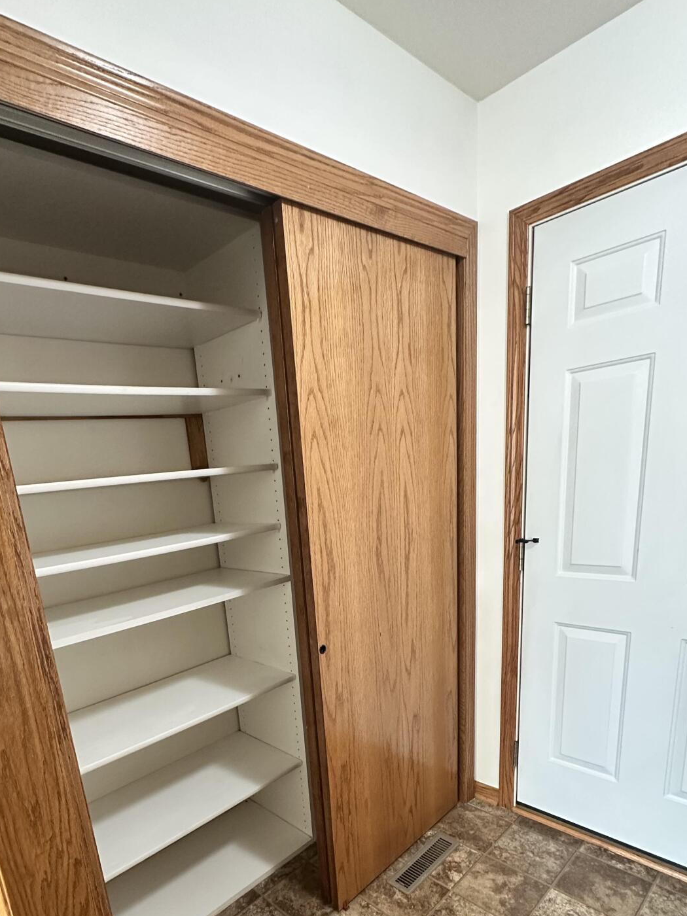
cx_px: 263
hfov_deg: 65.1
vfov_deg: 78.9
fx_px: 529
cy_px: 616
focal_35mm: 20
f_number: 2.2
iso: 400
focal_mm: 2.22
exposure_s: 1/60
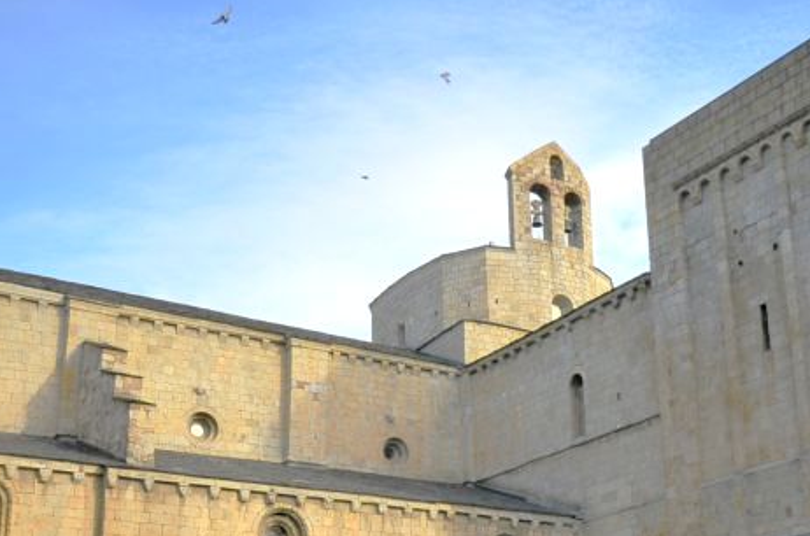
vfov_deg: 25.3
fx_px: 1168
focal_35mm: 52
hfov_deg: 37.9
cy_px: 449
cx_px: 533
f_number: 7.1
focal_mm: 20
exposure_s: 1/200
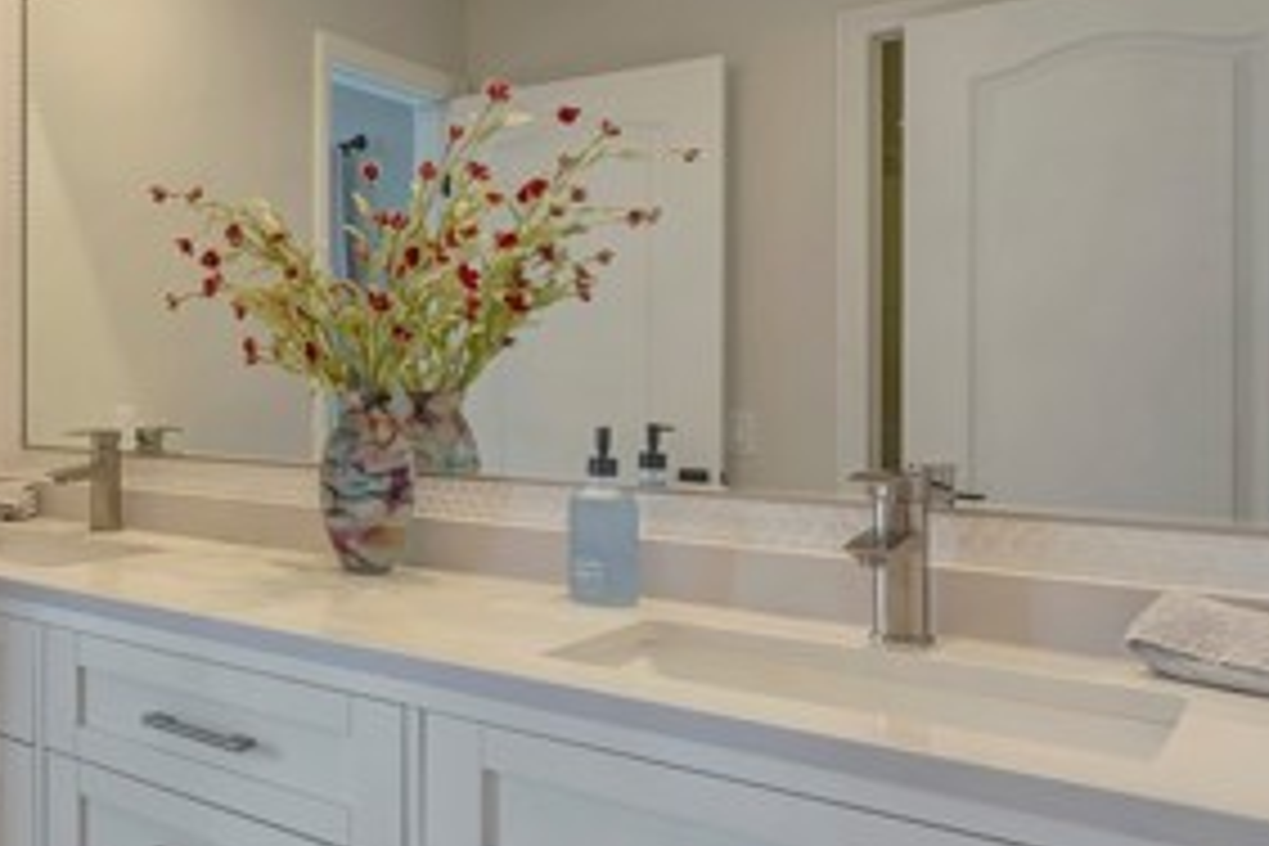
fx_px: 1198
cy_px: 367
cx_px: -99
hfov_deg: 44.1
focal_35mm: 34
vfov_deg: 38.8
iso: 100
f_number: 5.6
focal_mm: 10
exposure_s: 1/15
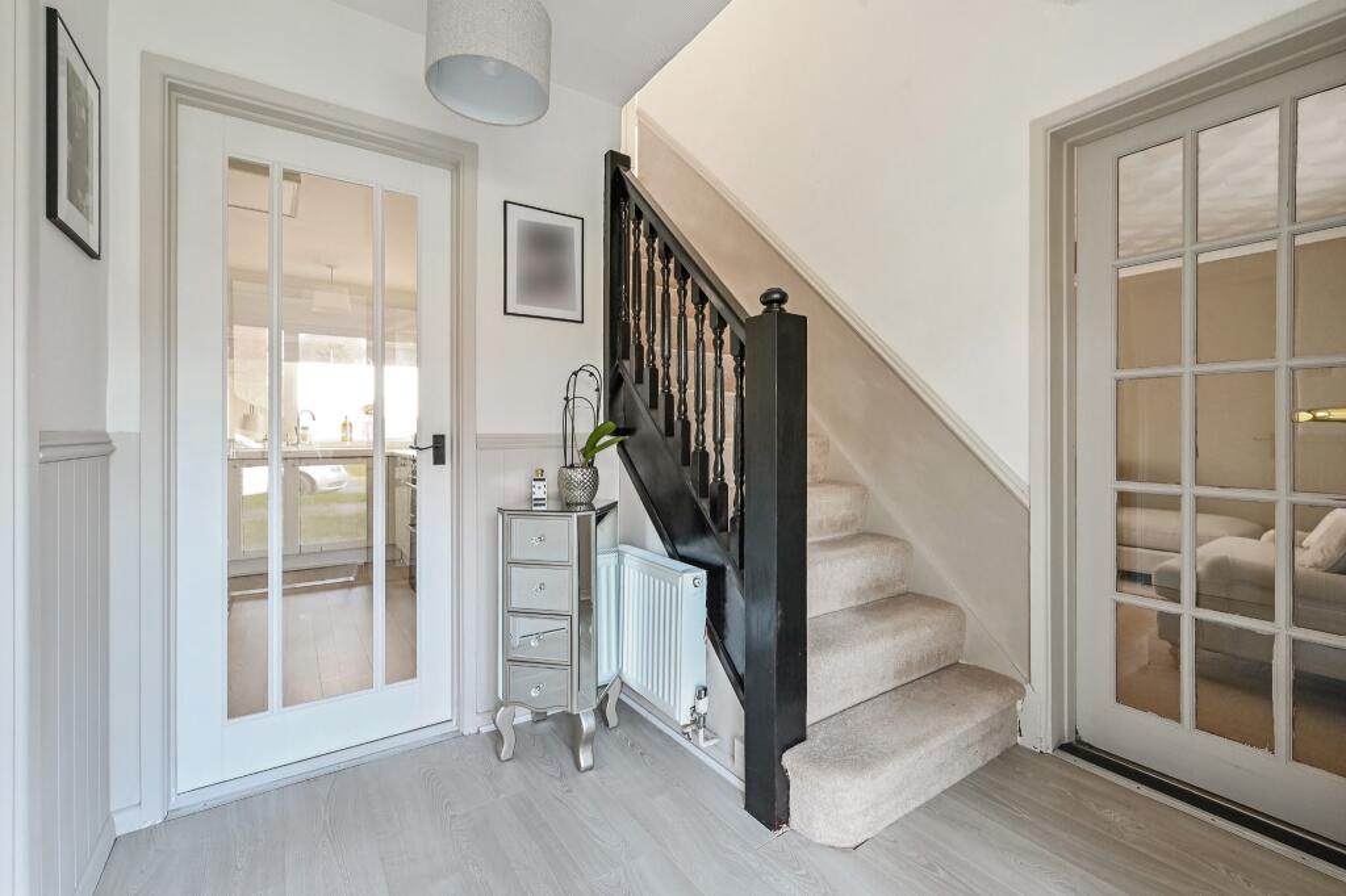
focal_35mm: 15
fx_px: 561
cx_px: 673
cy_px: 448
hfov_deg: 100.4
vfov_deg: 77.3
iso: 400
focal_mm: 15
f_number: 9
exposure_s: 1/6
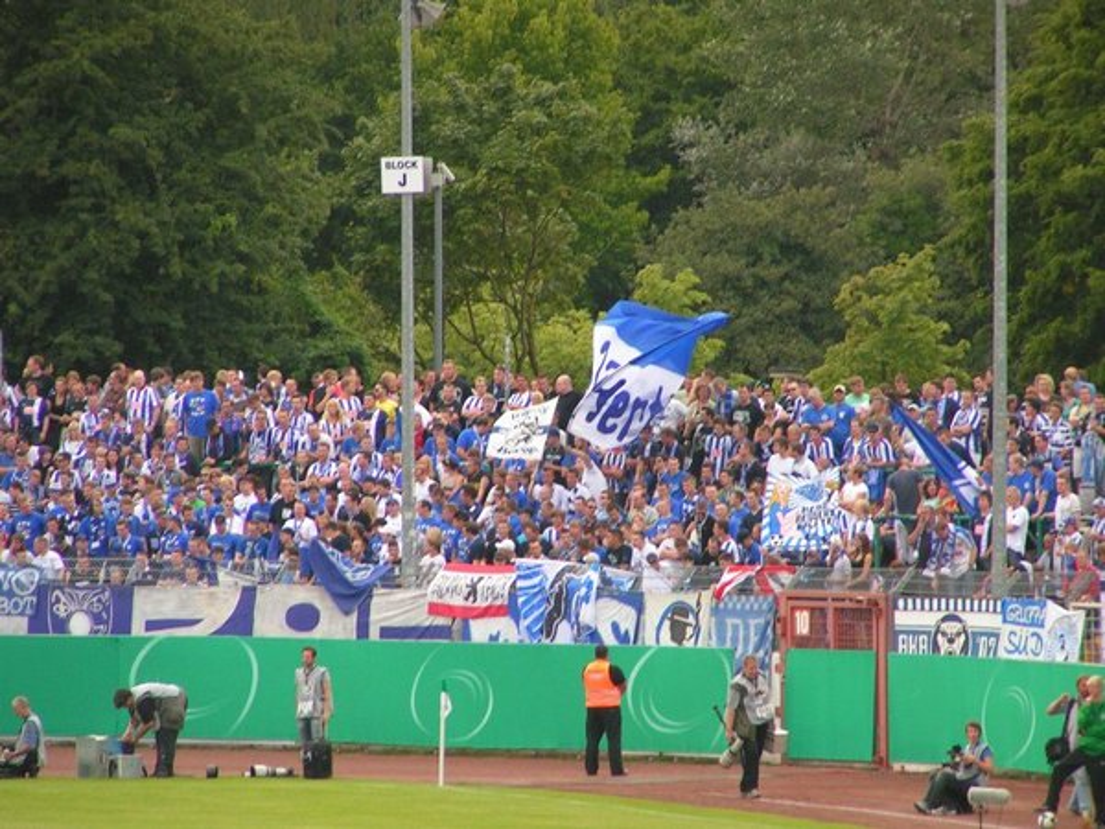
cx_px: 552
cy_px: 414
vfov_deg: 3.9
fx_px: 12130
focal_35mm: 380
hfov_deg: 5.2
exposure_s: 1/400
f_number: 3.5
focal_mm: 58
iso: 125
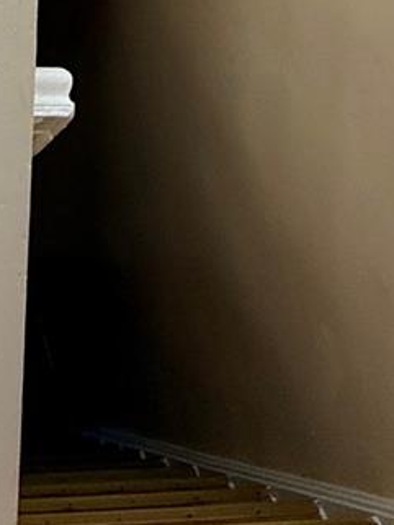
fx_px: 1016
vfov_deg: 19.5
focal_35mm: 67
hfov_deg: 19.9
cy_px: -476
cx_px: -141
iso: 64
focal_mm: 2.22
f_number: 2.2
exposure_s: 1/189
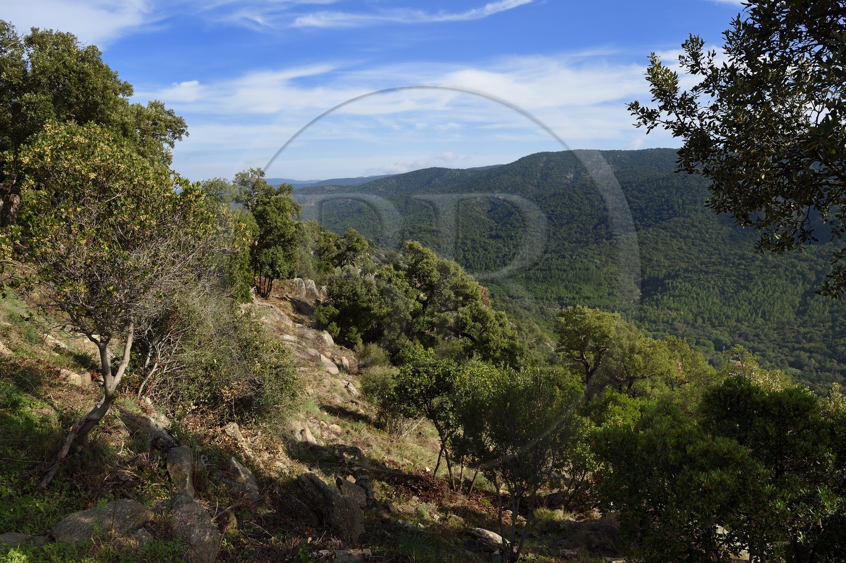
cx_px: 423
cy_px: 282
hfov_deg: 69.4
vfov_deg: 49.5
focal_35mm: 26
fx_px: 610
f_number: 13
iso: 400
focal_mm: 26
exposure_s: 1/400
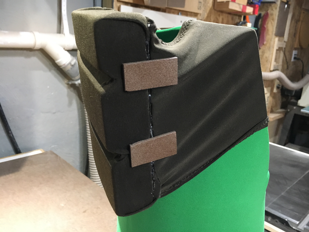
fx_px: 259
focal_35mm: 29
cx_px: 154
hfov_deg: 61.7
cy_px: 116
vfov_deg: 48.2
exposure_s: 1/30
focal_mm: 4.15
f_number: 2.2
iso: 200
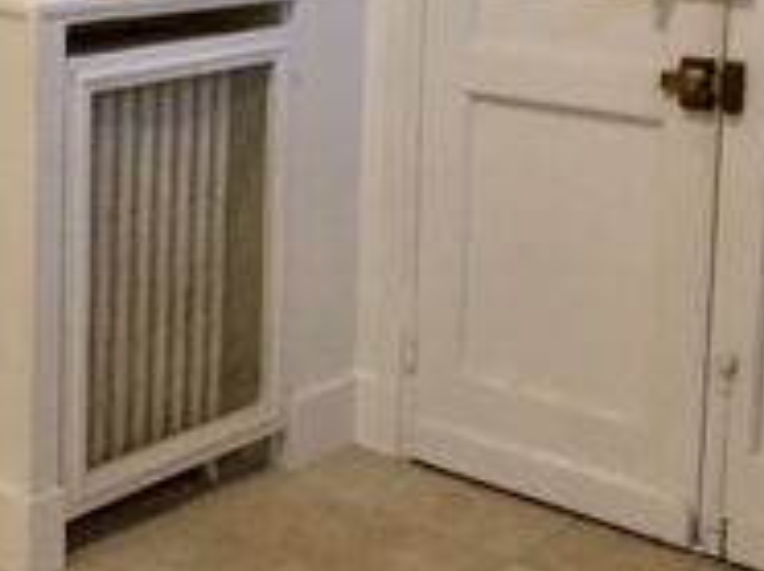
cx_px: -8
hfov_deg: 24.8
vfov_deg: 19.0
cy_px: -4
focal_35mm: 75
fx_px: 1653
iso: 250
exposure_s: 1/33
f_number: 2.2
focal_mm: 4.15
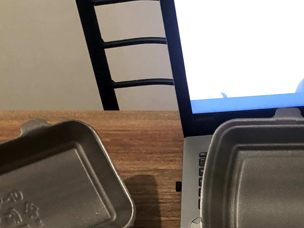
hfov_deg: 25.0
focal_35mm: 74
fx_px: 650
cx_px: 309
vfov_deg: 19.0
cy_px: 258
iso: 100
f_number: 1.8
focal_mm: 3.99
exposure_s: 1/8
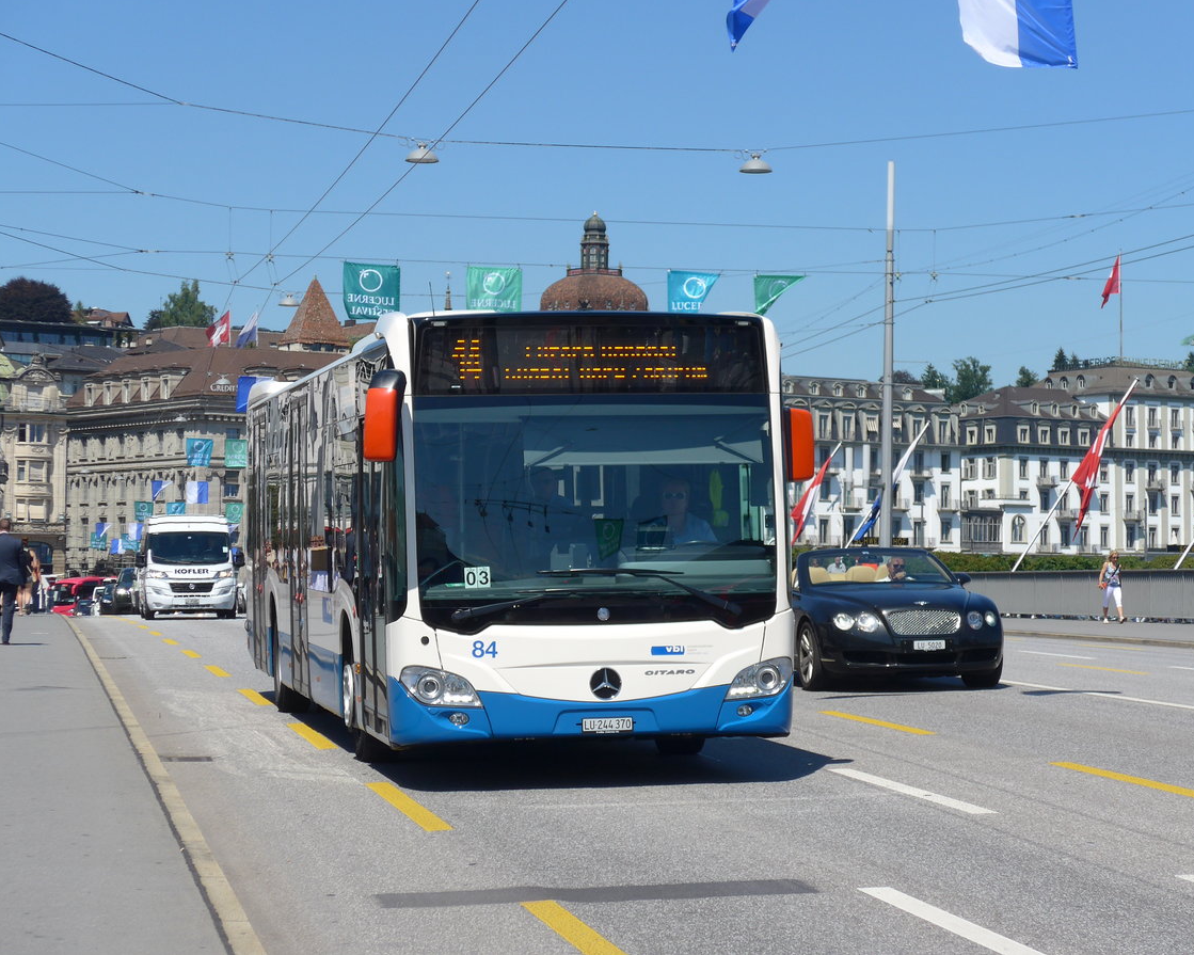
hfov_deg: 21.3
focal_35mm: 90
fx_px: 3180
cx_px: 603
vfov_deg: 17.1
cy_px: 476
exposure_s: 1/640
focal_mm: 17
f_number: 4.5
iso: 80
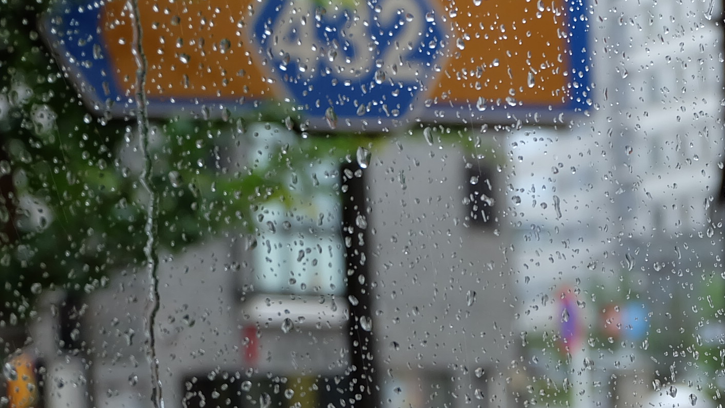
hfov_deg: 21.7
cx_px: 836
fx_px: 1769
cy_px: 521
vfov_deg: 12.8
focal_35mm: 92
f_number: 4.2
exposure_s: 1/125
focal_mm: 24.3
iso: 500
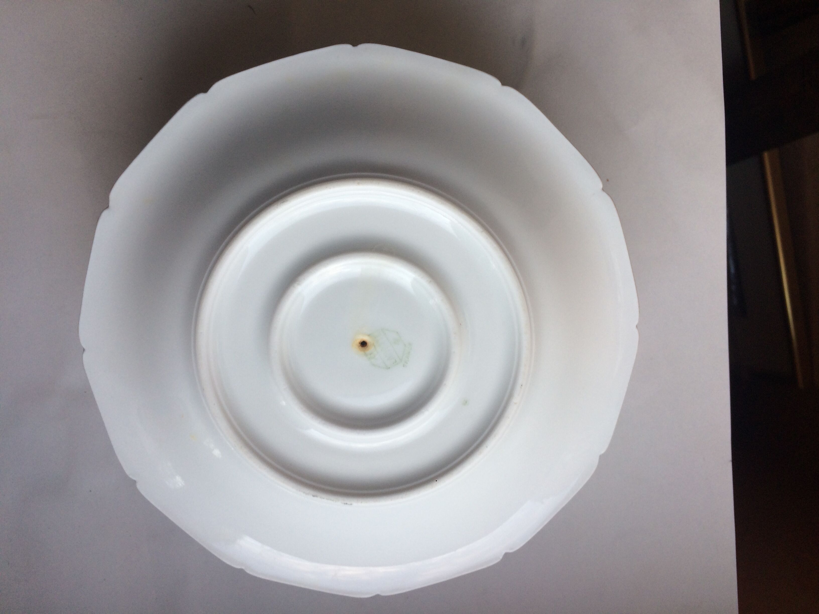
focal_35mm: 29
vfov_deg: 48.2
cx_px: 410
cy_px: 307
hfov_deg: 61.7
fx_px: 686
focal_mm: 4.15
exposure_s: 1/50
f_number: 2.2
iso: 40
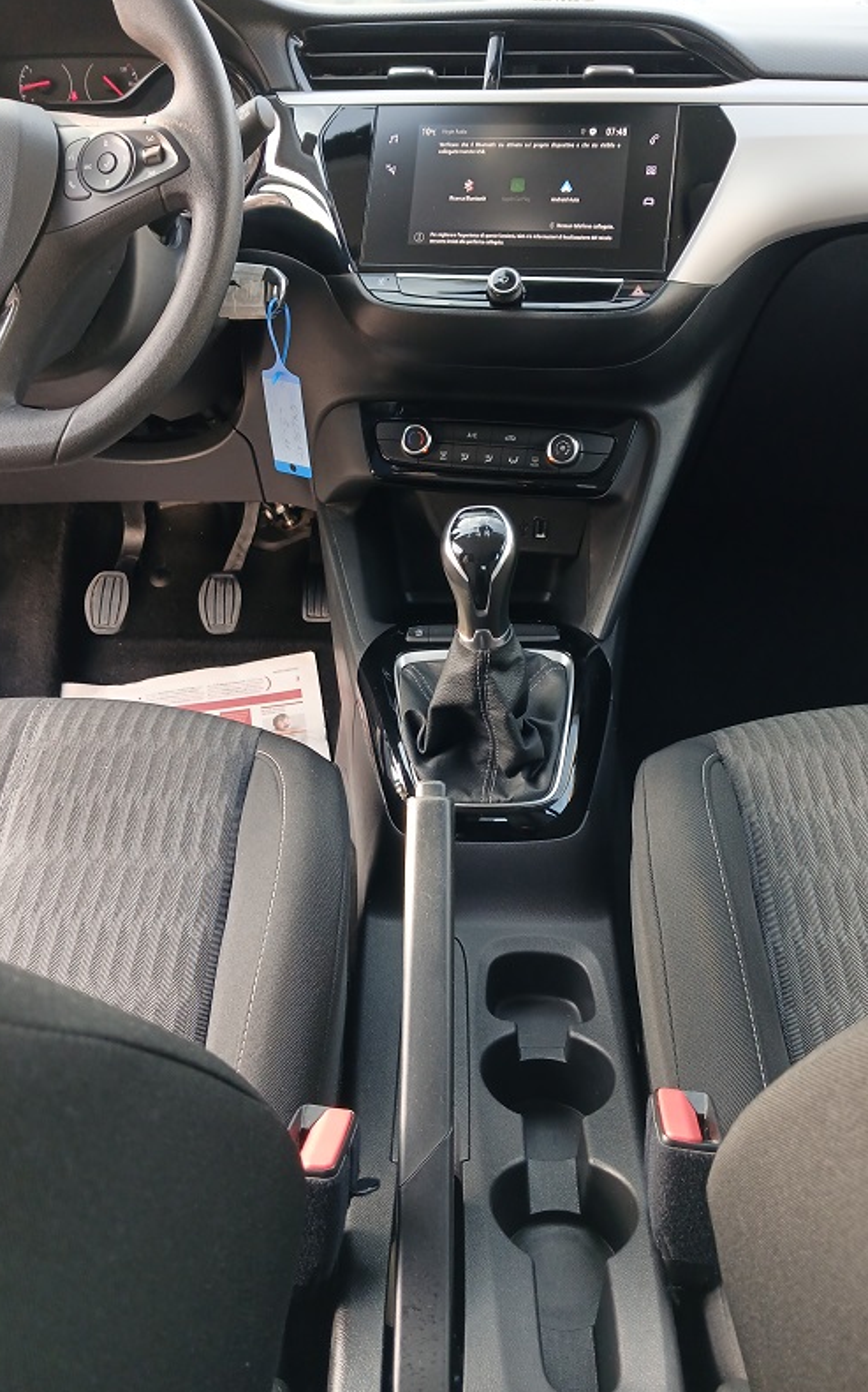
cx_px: 438
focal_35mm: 29
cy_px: 700
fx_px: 1099
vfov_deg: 64.7
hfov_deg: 43.1
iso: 100
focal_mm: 3.98
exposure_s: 1/50
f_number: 1.8
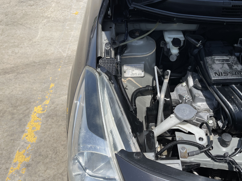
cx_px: 142
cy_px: 92
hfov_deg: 55.0
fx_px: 231
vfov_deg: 42.9
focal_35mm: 33
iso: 32
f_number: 1.6
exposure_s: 1/3448
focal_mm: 5.1
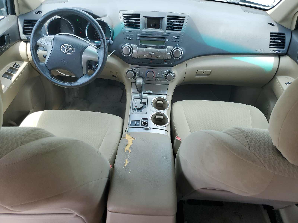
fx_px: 224
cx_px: 149
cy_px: 112
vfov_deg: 53.1
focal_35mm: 26
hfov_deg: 67.3
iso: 50
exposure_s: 1/333
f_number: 1.5
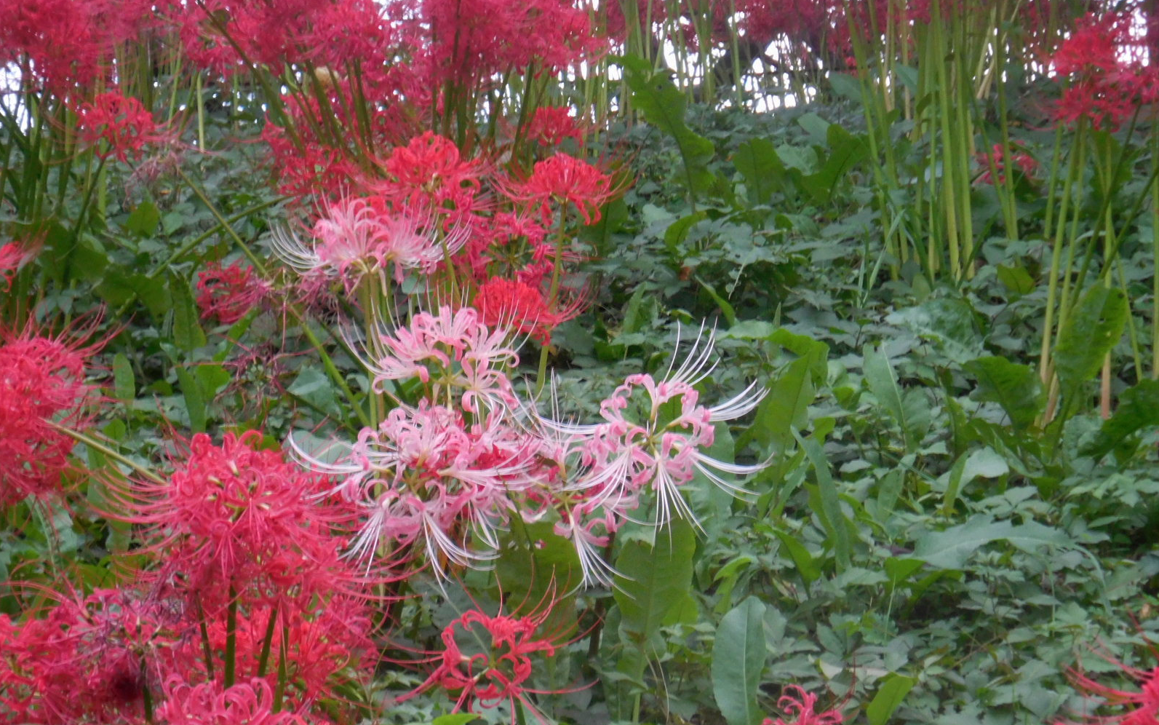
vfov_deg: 7.2
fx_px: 5749
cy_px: 433
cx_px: 579
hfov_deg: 11.5
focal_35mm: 182
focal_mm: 30.7
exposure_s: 1/60
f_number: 5.5
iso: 400
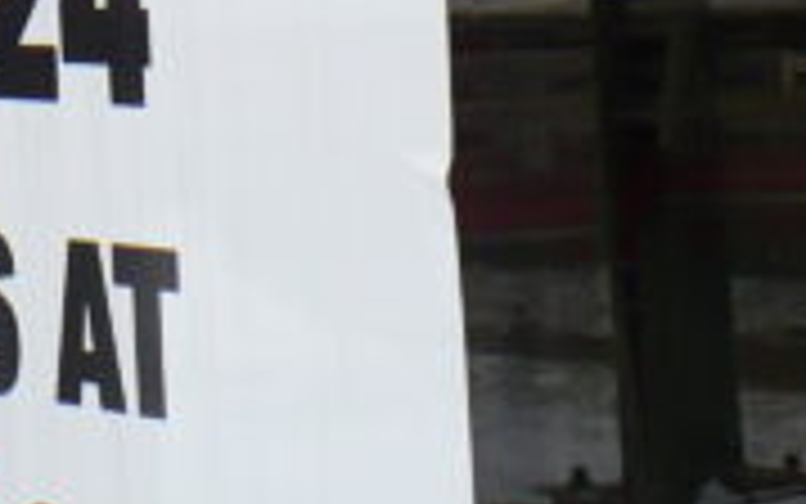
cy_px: -747
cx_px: -284
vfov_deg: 7.3
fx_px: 3691
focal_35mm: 168
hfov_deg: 12.1
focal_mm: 6.1
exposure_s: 1/500
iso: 100
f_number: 2.8
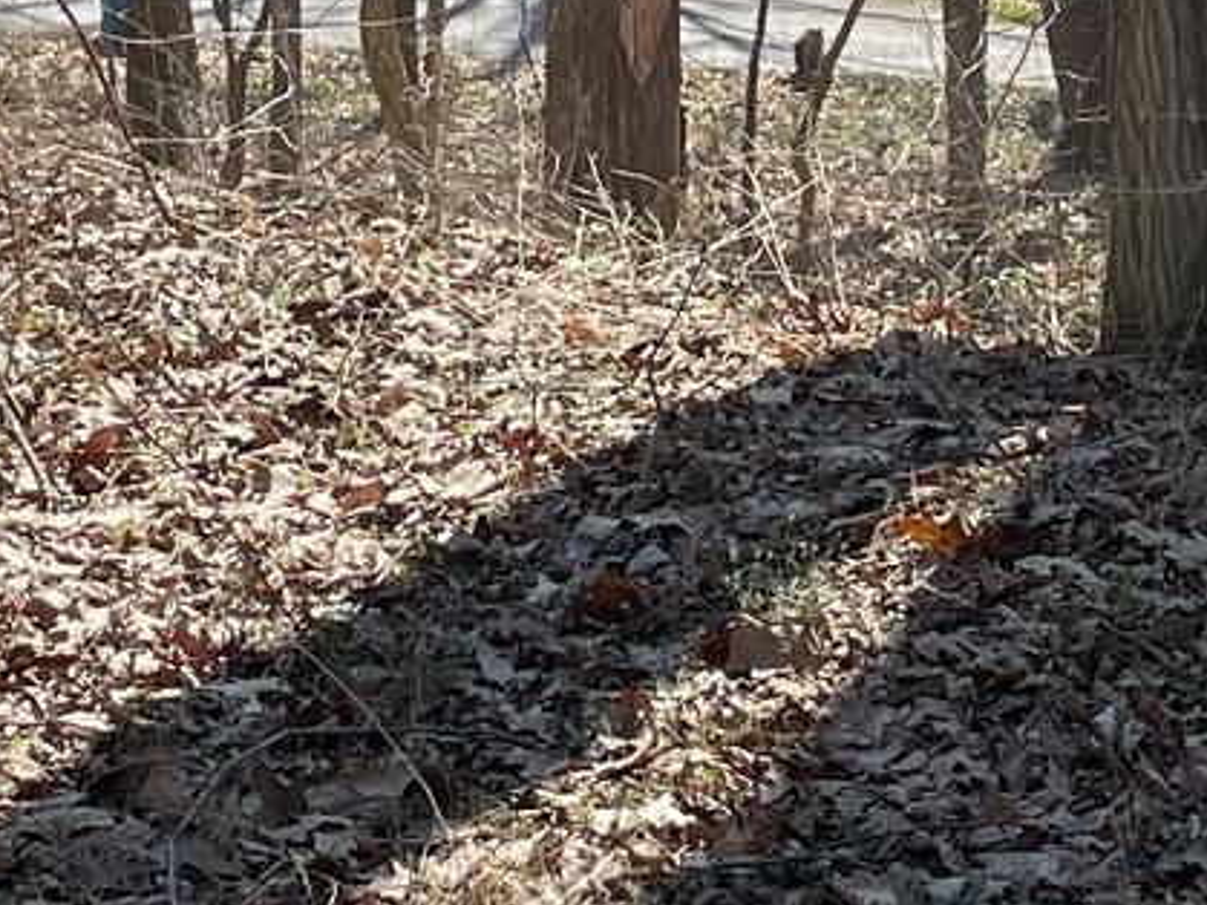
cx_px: 1072
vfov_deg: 11.4
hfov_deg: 15.4
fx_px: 4427
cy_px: -176
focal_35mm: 127
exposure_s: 1/1289
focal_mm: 4.2
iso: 32
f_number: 1.6
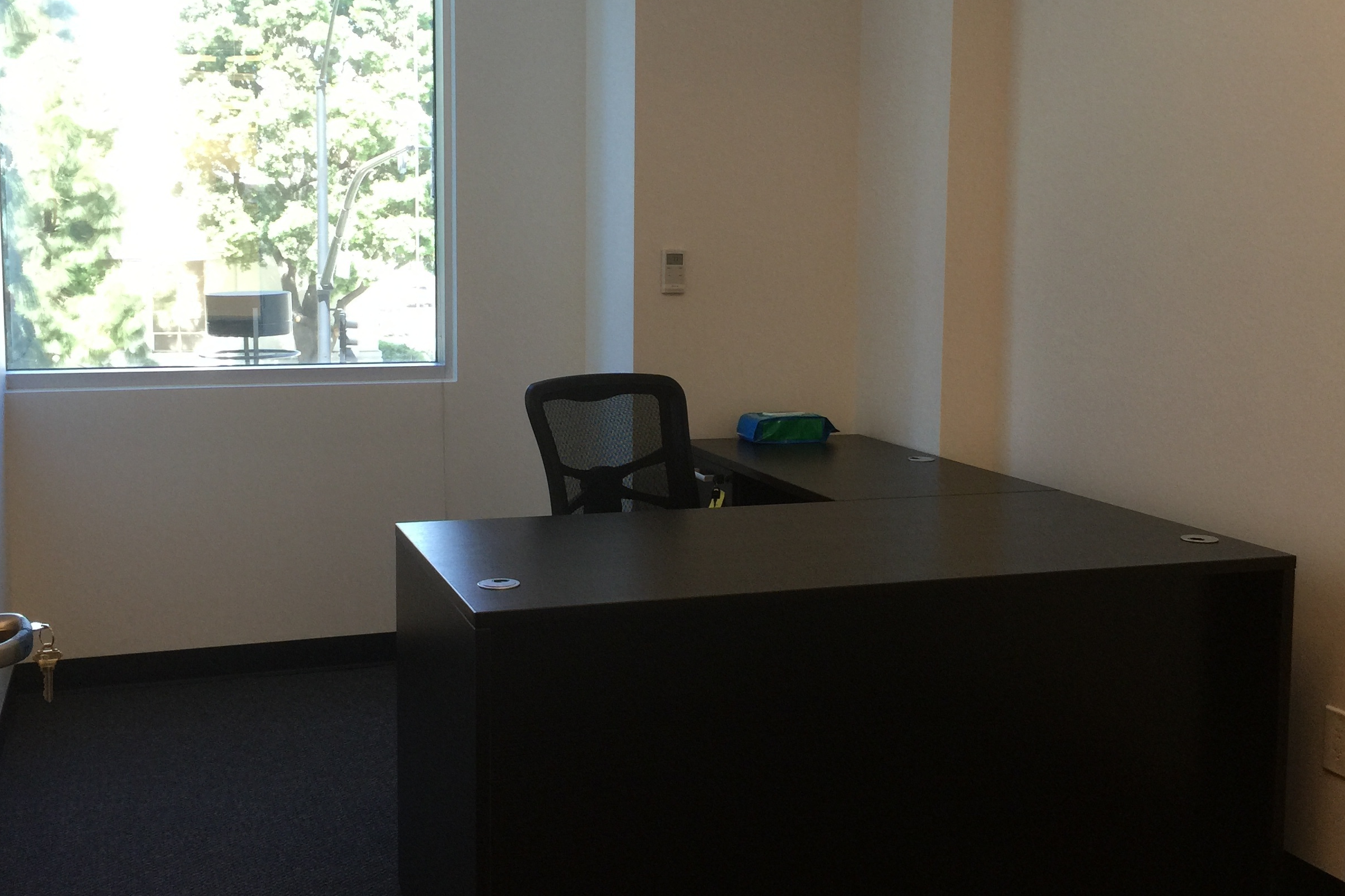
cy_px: 405
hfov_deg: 47.4
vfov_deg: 32.6
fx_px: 1532
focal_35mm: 41
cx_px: 671
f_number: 2.2
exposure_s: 1/30
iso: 32
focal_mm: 4.15
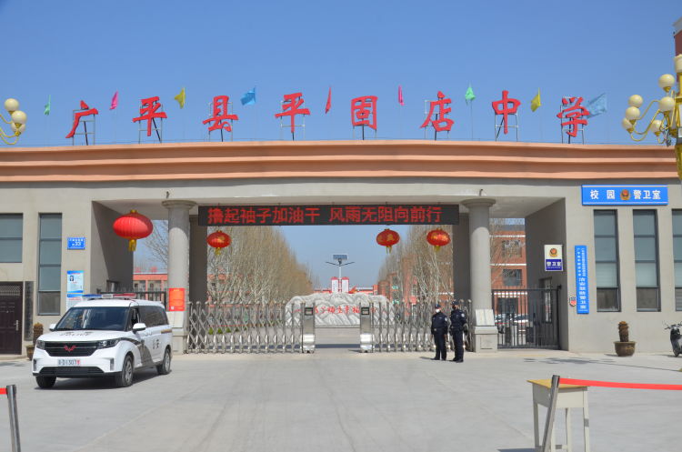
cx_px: 341
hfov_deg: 51.4
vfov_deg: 35.4
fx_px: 709
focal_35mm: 38
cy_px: 226
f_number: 10
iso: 250
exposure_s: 1/400
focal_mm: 25
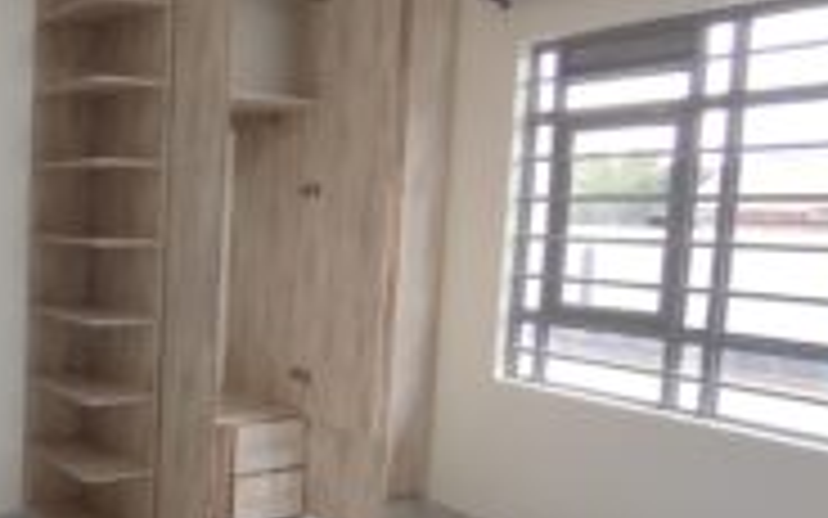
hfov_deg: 53.0
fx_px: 677
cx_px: 45
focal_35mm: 30
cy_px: 275
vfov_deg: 41.8
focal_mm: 1.66
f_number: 2.2
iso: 151
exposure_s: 1/60
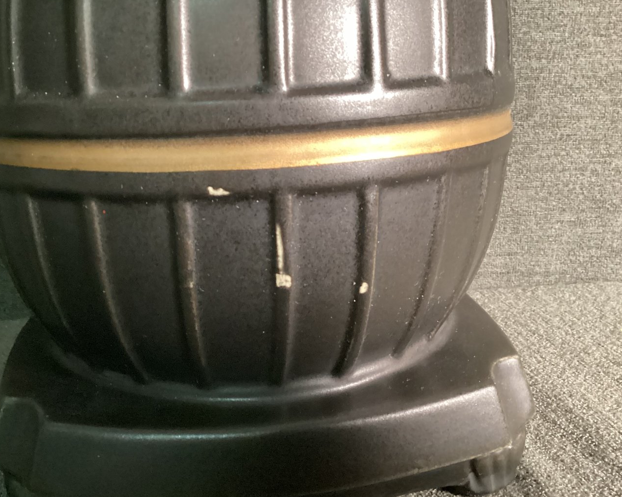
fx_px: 663
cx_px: 261
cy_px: 245
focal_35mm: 36
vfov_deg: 41.1
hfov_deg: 50.1
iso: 640
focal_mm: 3.3
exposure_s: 1/30
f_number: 2.4
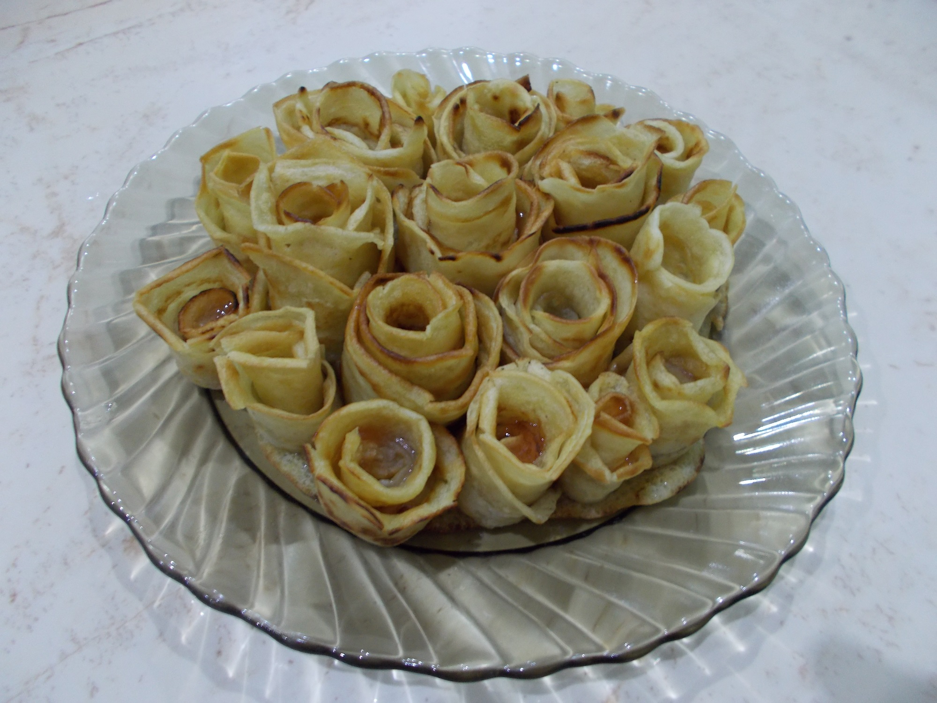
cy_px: 352
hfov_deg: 67.3
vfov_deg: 53.1
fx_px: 704
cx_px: 468
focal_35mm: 26
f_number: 3.2
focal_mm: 4.6
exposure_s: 1/6
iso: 200
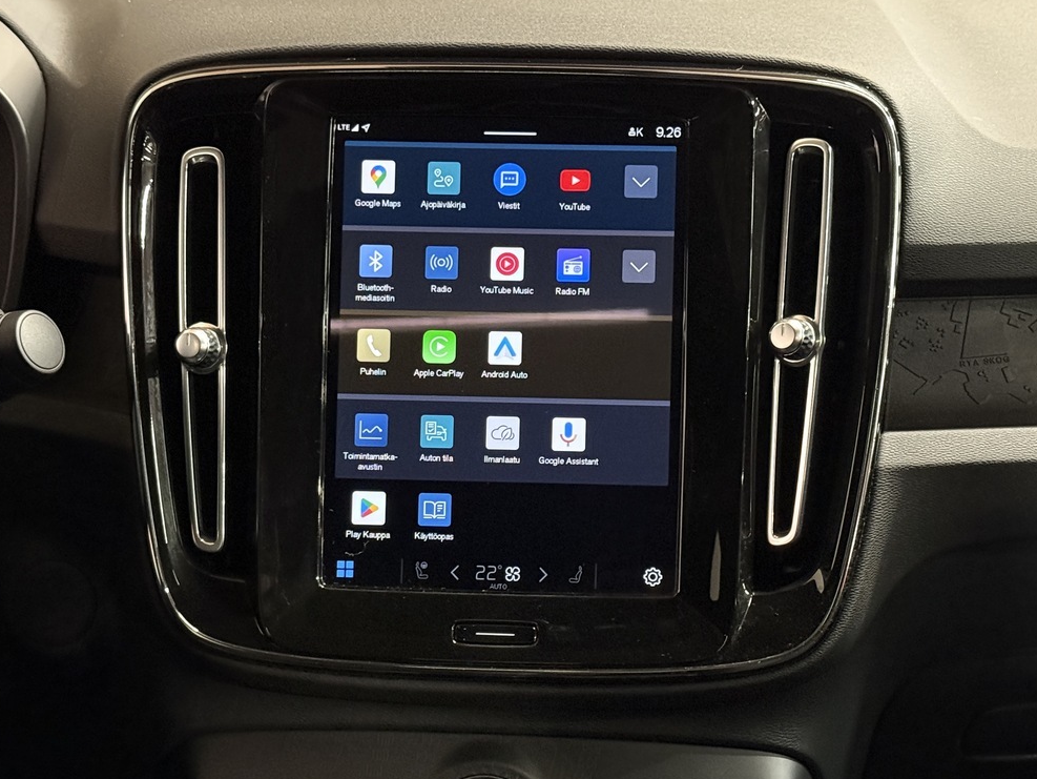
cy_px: 470
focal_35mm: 70
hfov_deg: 27.8
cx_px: 539
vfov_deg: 21.0
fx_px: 2098
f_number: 1.78
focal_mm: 6.76
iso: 640
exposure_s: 1/30
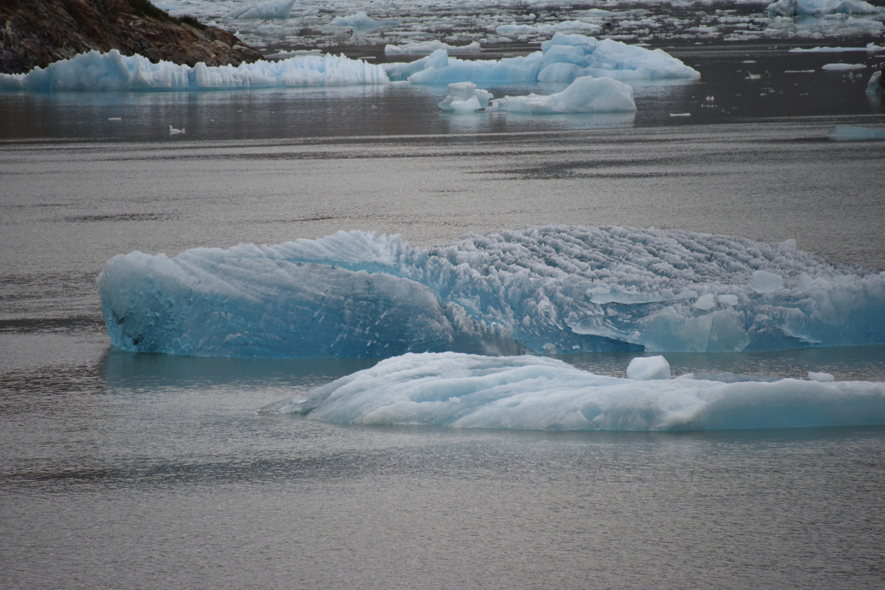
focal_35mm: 300
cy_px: 295
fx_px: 7376
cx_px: 442
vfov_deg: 4.6
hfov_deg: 6.9
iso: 1000
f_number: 5.6
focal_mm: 300
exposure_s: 1/640
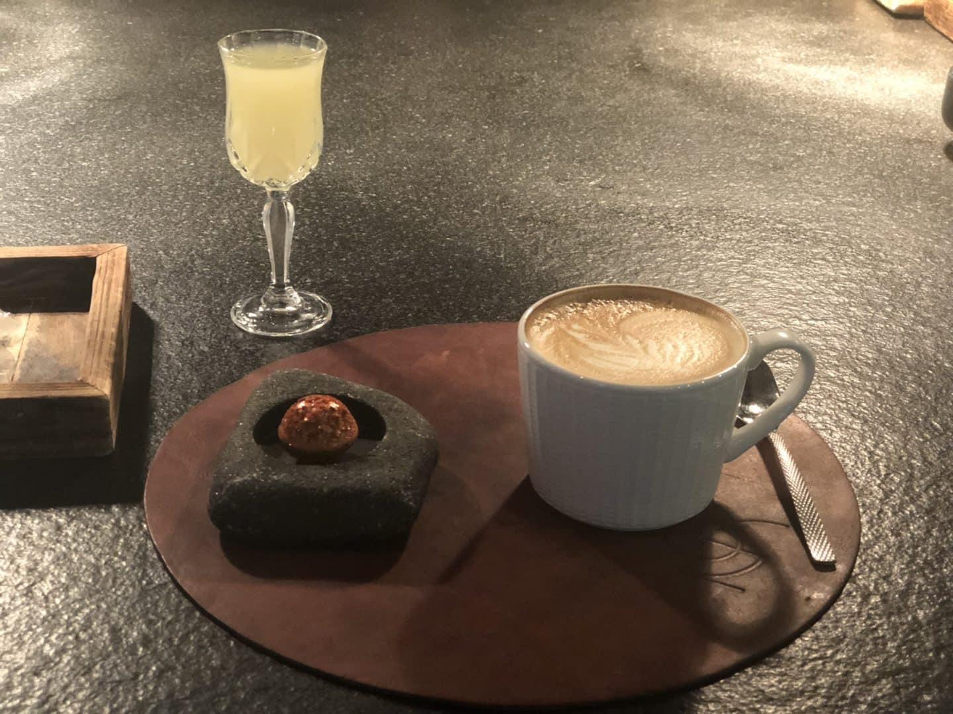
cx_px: 476
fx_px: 1569
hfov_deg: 33.8
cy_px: 357
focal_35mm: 57
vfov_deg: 25.7
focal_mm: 6.6
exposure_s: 1/33
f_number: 2.8
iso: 500
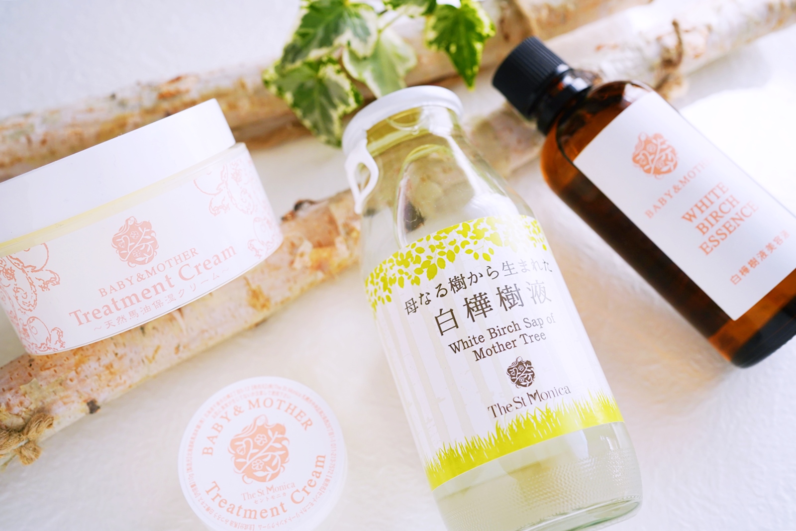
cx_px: 398
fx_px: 774
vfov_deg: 37.9
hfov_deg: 54.4
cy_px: 266
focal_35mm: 35
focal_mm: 35
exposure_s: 1/125
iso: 500
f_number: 6.3
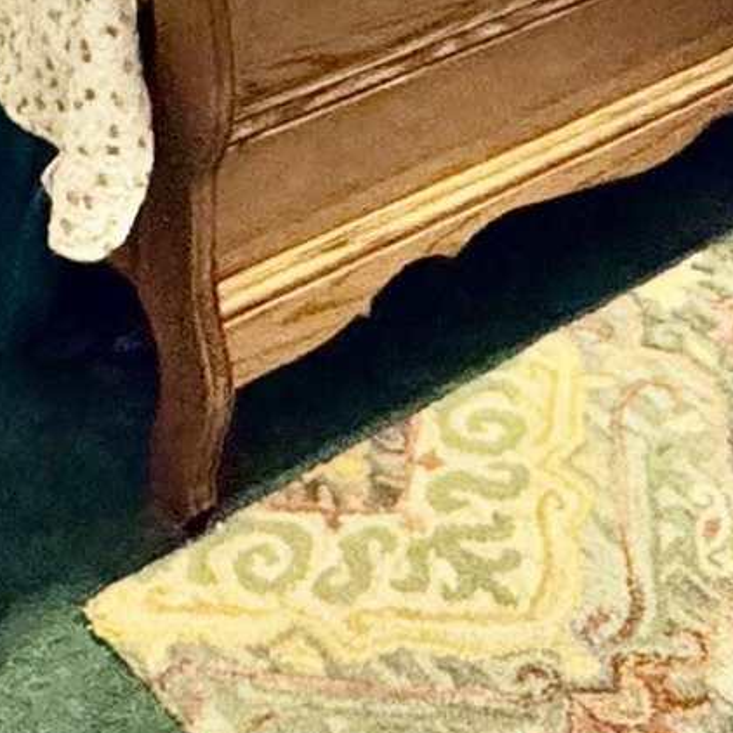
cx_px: 405
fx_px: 2156
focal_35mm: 90
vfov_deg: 16.6
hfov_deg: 19.3
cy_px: -519
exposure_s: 1/60
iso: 800
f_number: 2.2
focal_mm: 2.22
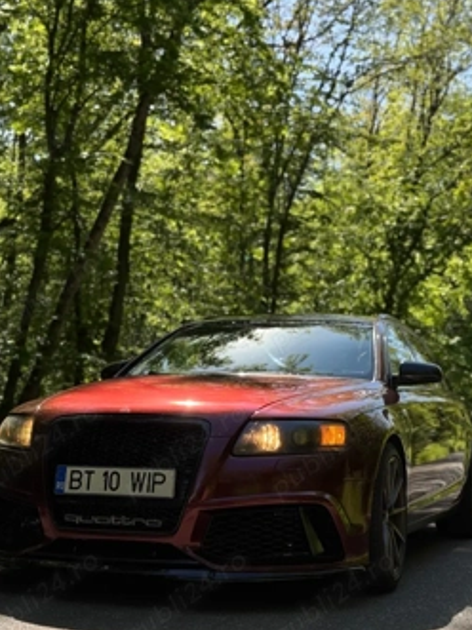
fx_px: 1055
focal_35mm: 58
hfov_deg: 25.2
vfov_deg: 33.2
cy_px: 325
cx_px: 223
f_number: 1.78
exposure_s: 1/1458
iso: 64
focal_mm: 6.76
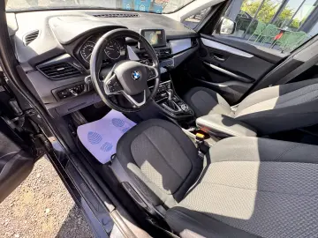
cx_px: 159
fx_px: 129
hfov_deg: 102.1
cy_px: 119
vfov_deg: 85.7
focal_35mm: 14
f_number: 2.2
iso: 80
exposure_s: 1/99
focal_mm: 2.22
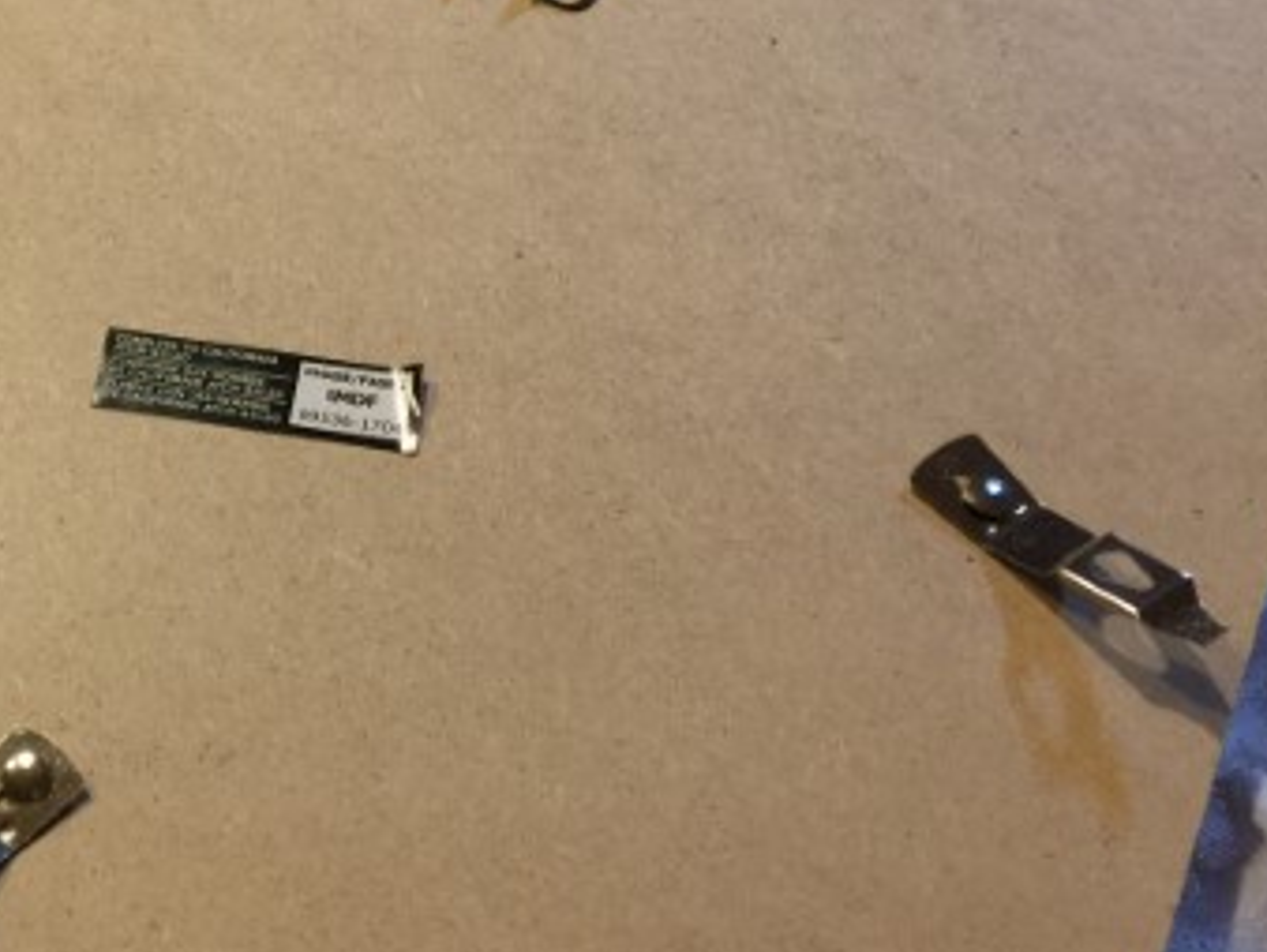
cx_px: 26
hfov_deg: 30.1
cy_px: 463
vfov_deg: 24.4
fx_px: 2198
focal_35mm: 60
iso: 64
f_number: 2.2
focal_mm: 4.15
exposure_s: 1/15
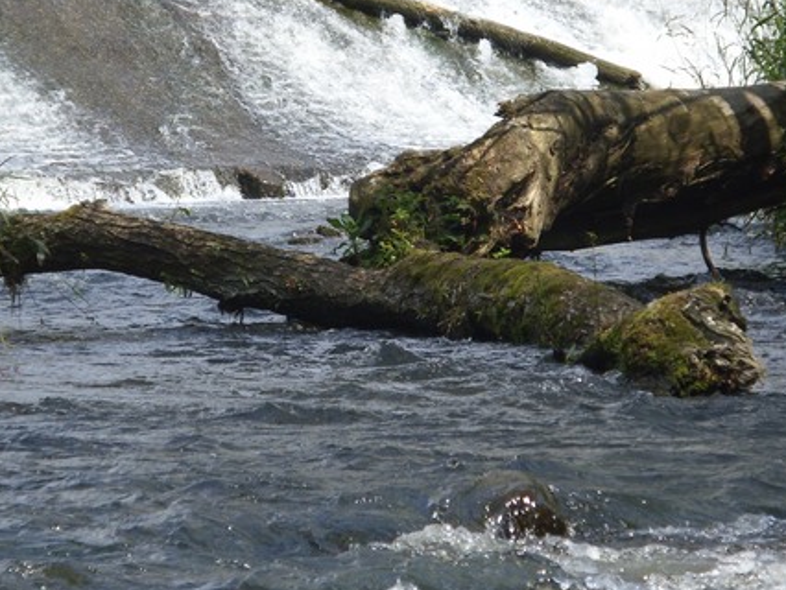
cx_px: 323
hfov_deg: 7.8
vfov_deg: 5.8
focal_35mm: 255
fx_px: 5793
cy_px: 206
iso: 50
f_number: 4.1
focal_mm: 24.2
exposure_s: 1/369
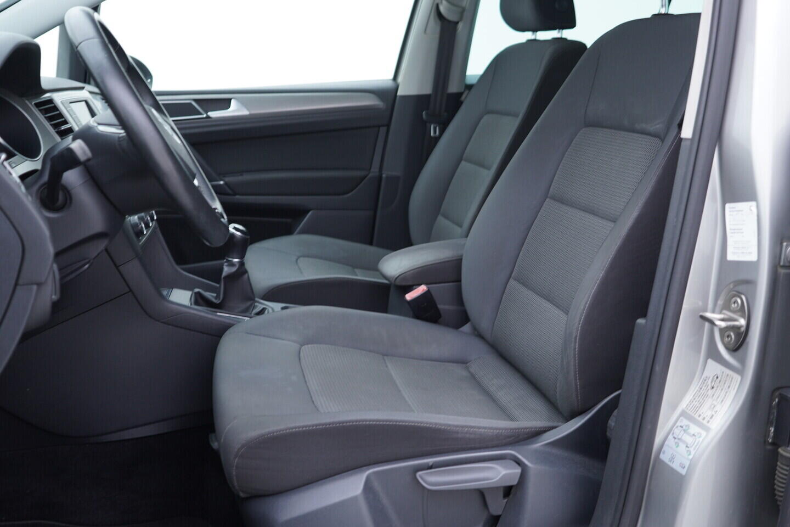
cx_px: 395
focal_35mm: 36
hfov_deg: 53.1
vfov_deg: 36.9
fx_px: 790
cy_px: 264
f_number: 2.8
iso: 200
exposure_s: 1/40
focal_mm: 24
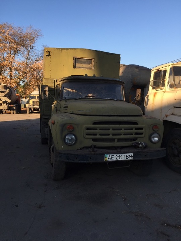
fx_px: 202
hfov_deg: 48.2
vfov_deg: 61.7
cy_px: 120
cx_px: 90
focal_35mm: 29
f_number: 2.2
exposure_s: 1/706
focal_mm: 4.15
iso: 32
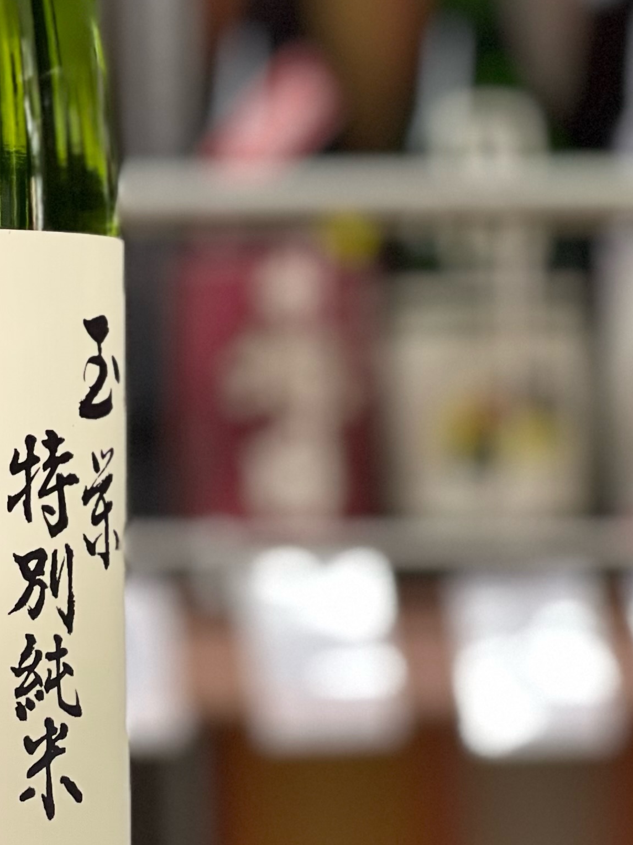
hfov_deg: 8.7
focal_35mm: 169
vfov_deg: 11.6
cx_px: -139
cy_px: 75
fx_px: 4121
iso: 200
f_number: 2.2
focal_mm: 7.5
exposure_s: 1/33
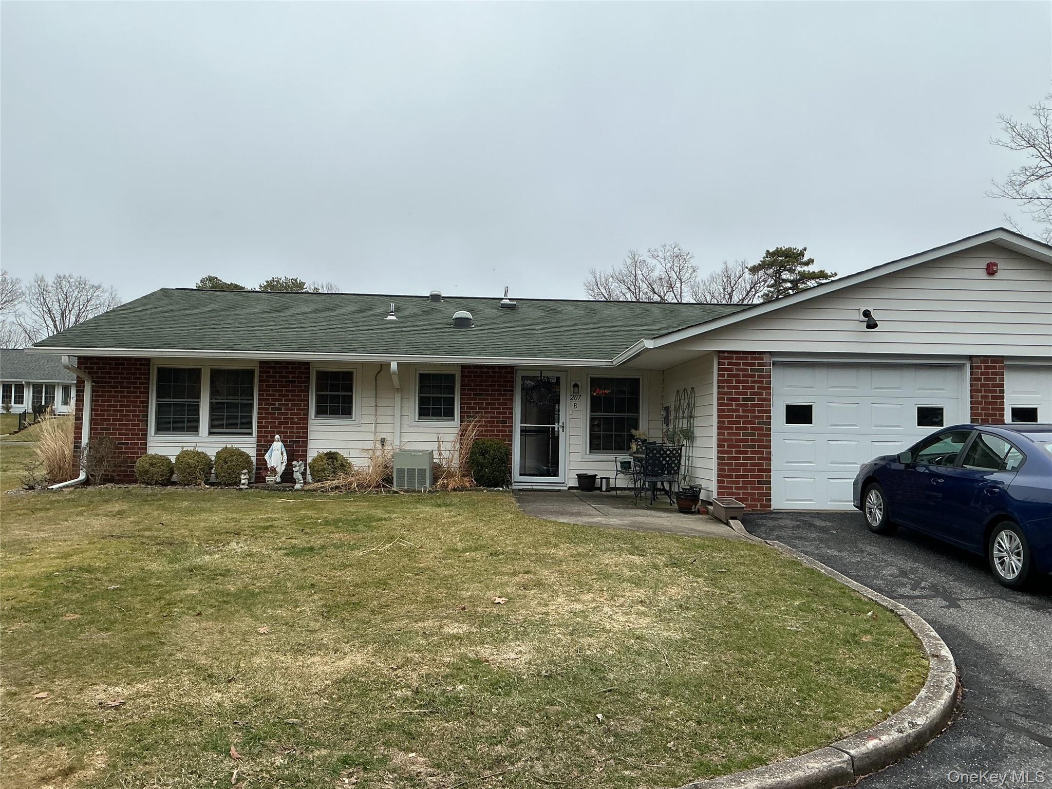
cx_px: 526
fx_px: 881
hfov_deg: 61.7
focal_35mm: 29
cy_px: 394
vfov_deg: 48.2
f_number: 1.8
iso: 25
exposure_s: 1/599
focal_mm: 3
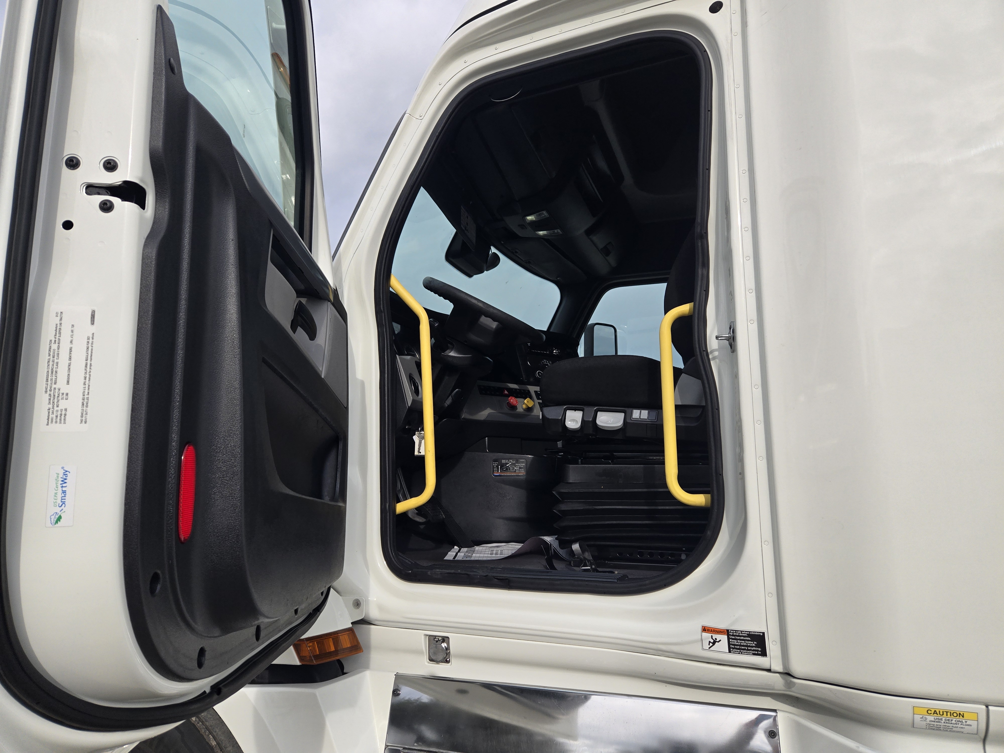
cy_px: 376
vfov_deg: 58.9
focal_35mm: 23
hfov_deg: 73.9
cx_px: 502
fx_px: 667
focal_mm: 5.4
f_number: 1.8
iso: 25
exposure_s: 1/1228
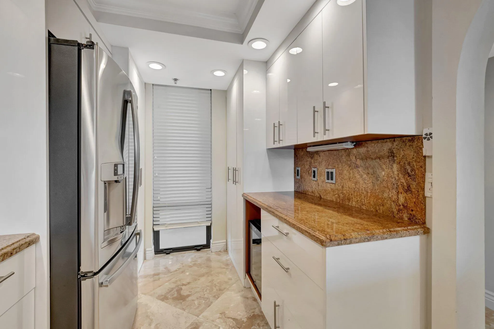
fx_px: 206
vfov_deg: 77.3
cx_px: 247
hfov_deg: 100.4
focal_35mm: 15
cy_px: 164
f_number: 8
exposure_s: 1/15
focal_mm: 10
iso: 640
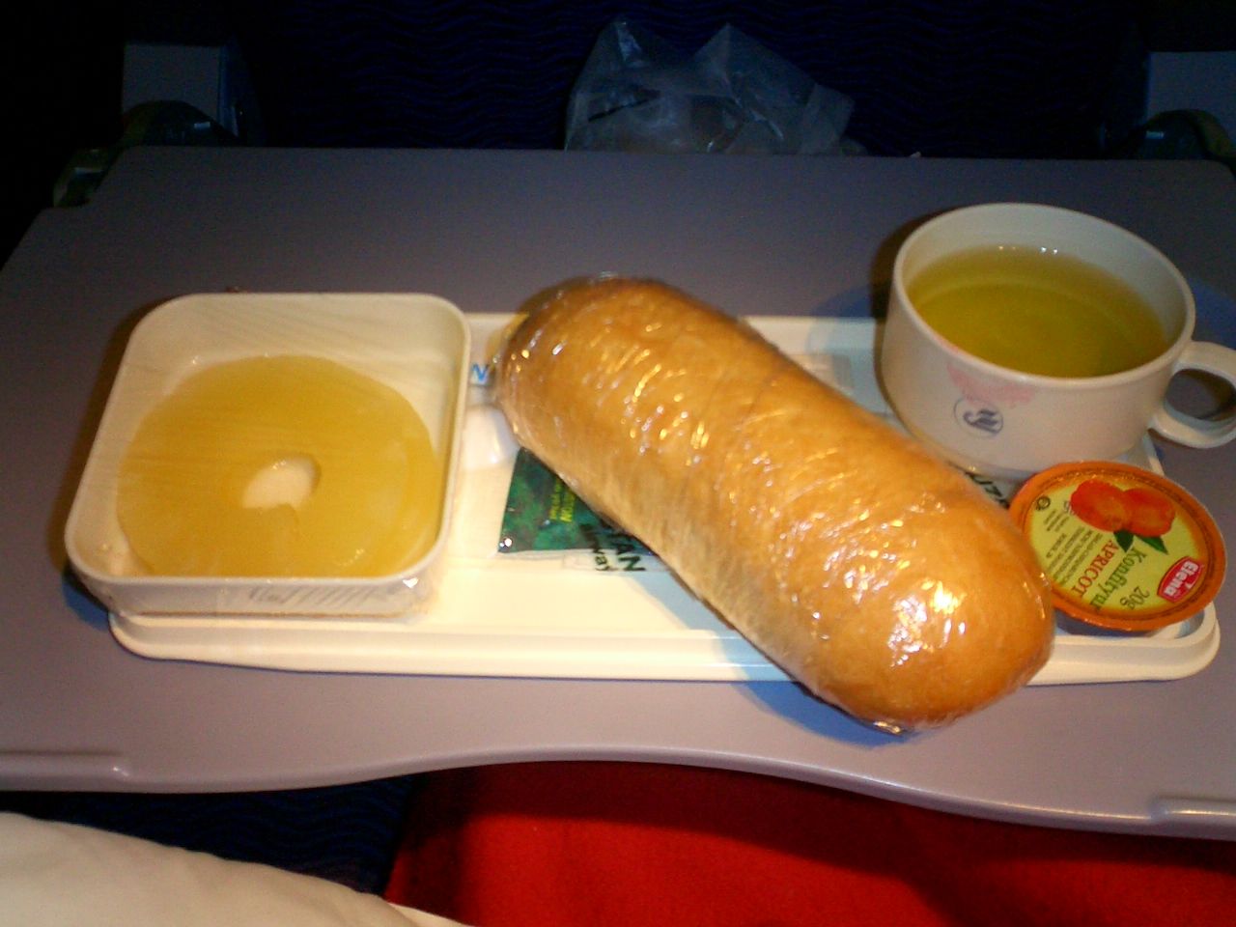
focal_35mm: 37
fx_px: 1321
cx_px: 618
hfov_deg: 50.1
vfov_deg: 38.7
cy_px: 464
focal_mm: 5.6
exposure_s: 1/40
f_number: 3.5
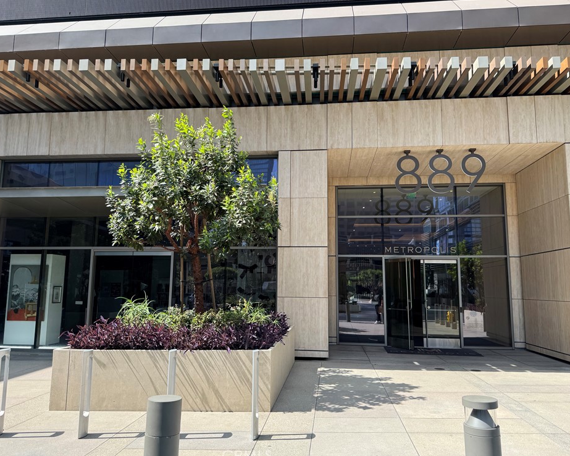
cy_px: 227
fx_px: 439
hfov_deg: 66.0
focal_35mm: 26
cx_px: 282
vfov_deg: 54.9
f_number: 1.78
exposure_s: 1/1010
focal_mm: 6.76
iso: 80
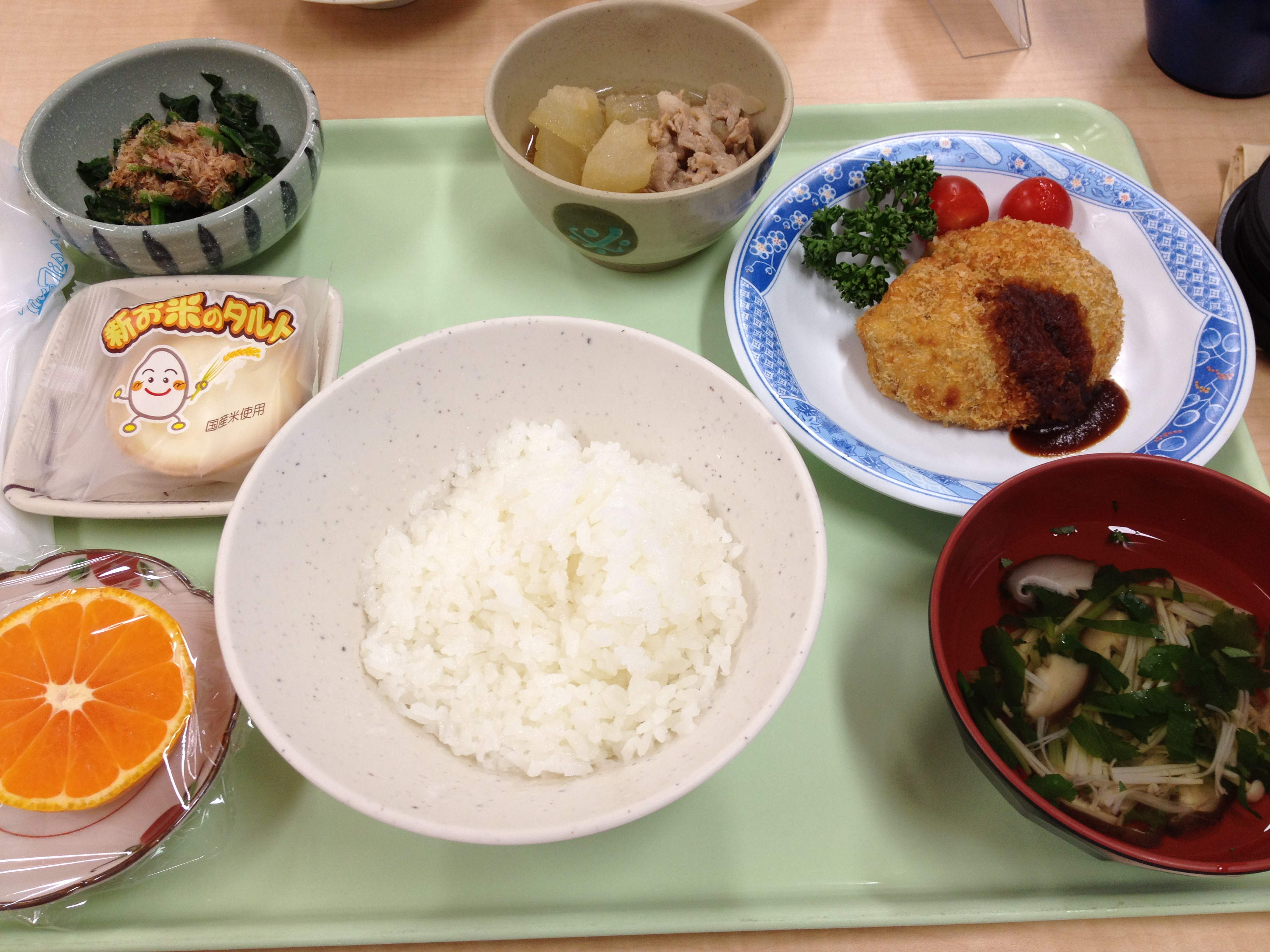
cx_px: 635
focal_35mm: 35
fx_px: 1284
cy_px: 476
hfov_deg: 52.6
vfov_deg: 40.7
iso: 64
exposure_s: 1/40
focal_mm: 4.28
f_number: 2.4
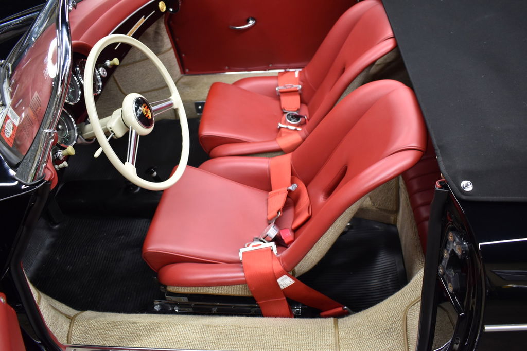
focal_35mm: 30
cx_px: 264
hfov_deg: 61.9
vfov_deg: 43.6
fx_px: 439
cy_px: 176
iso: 640
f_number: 3.5
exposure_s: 1/30
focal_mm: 20
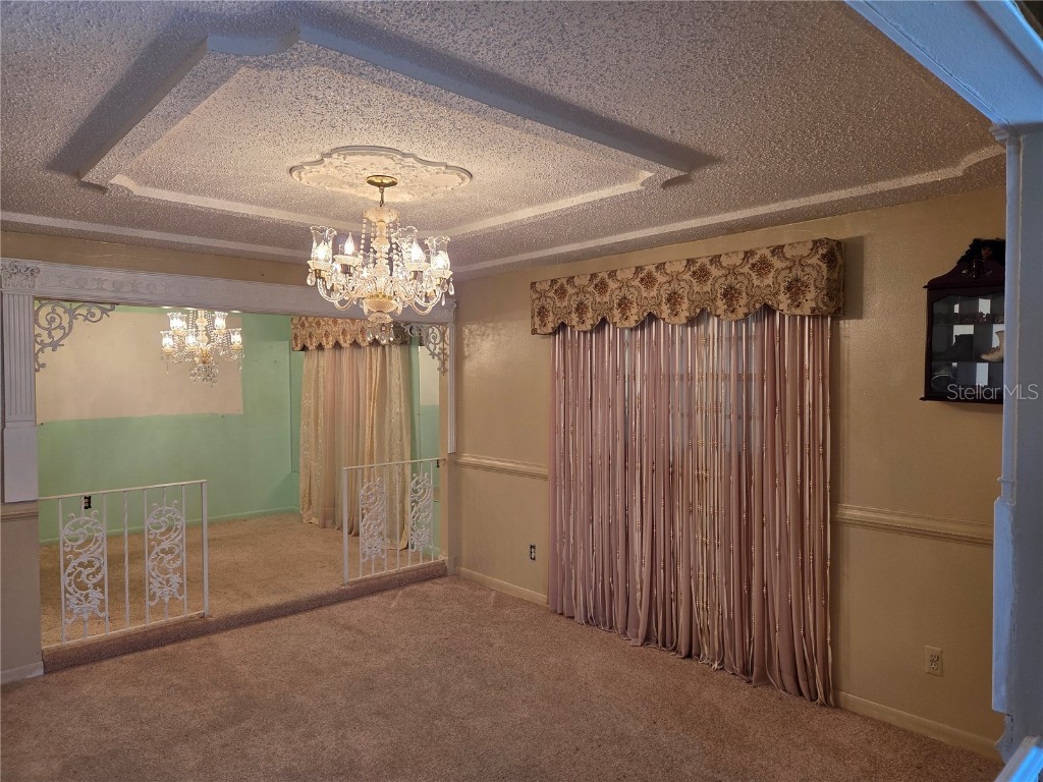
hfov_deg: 73.9
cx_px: 522
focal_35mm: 23
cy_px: 391
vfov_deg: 58.9
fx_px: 693
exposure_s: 1/120
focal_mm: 5.4
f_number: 1.8
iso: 100
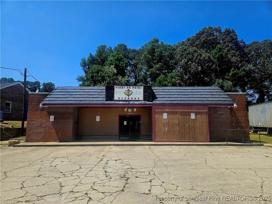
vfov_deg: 58.9
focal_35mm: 23
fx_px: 181
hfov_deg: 73.9
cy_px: 102
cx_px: 136
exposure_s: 1/2500
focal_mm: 5.4
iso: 25
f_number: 1.8
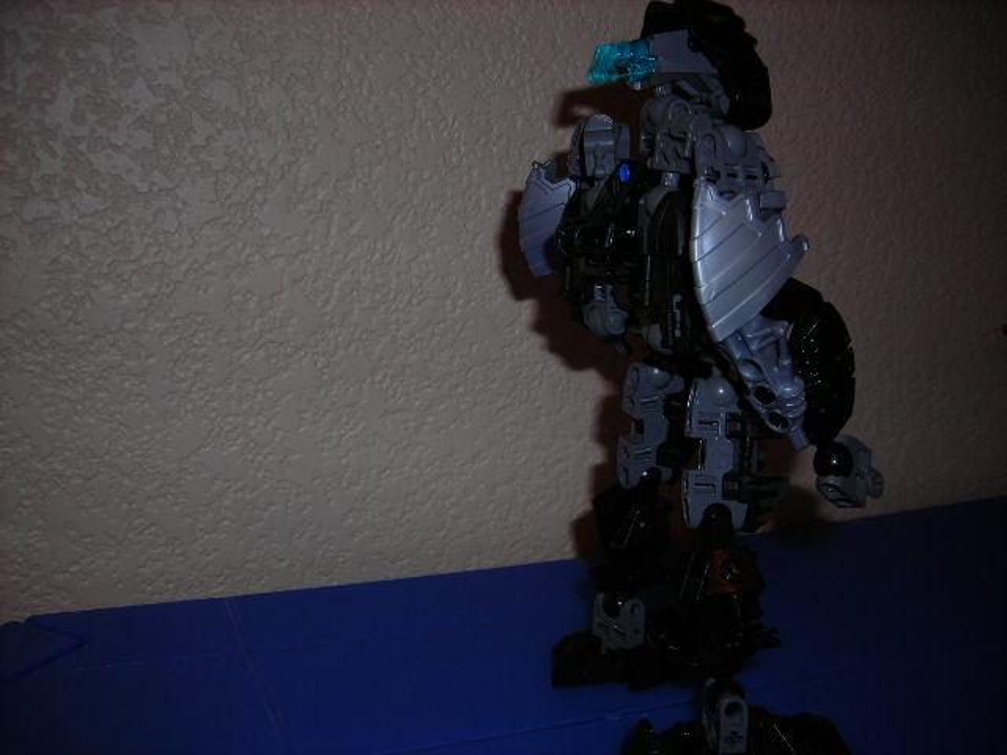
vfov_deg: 37.7
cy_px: 378
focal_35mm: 38
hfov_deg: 49.0
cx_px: 504
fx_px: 1105
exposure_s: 1/60.1
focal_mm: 6.3
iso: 50
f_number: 3.2
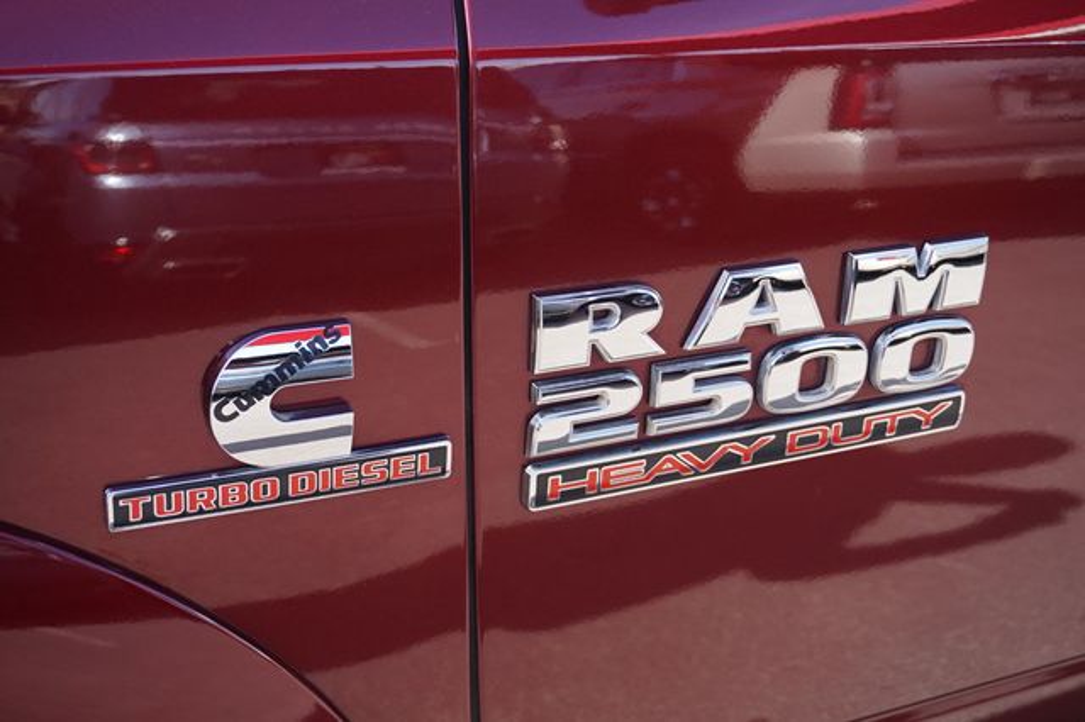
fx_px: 1401
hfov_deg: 42.3
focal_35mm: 46
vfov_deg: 28.9
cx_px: 542
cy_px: 361
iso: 160
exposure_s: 1/160
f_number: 5
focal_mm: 31
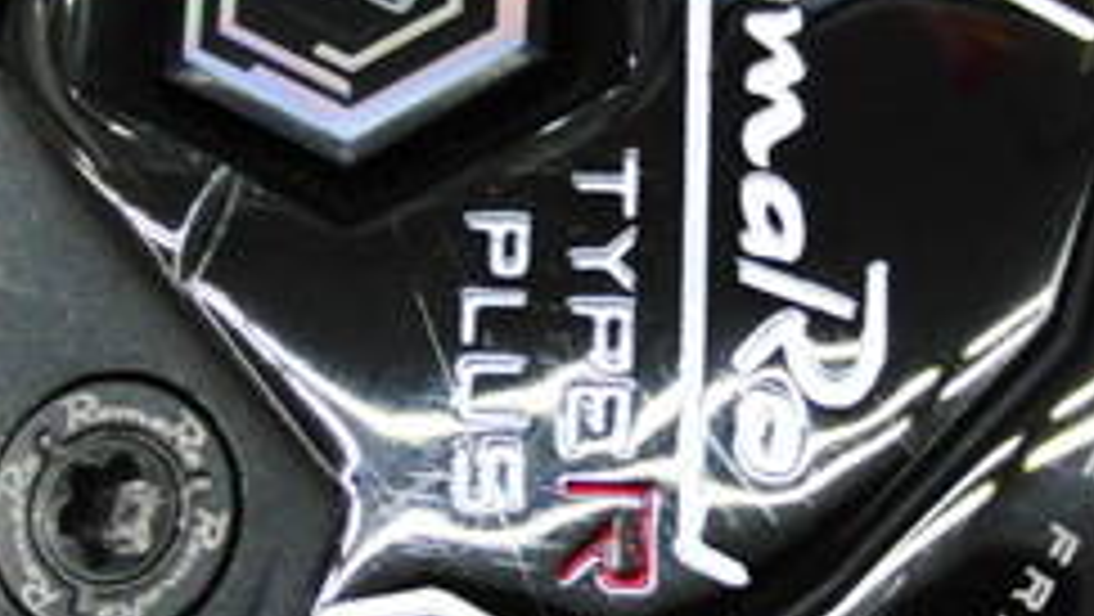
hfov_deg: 20.1
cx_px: 716
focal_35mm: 106
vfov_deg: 11.4
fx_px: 3077
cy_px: 292
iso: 400
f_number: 3.6
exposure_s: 1/60
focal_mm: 6.42
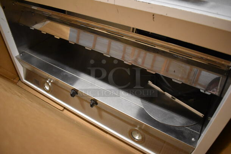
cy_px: 77
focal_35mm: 27
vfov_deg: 48.0
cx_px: 116
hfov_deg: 67.3
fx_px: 173
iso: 4500
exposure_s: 1/125
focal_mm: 18
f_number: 3.5
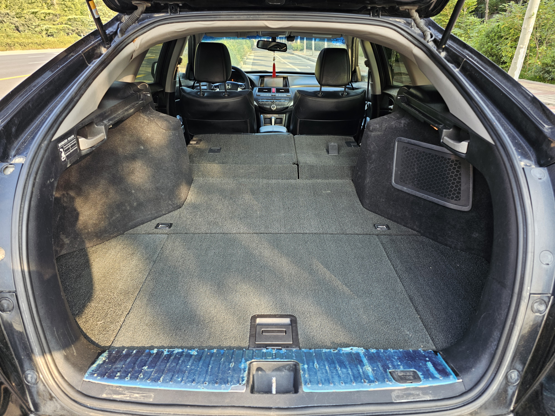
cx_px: 278
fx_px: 369
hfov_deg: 73.9
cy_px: 208
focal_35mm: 23
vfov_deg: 58.9
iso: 64
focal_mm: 6.3
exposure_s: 1/120
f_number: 1.7
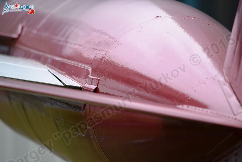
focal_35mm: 450
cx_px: 121
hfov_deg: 4.6
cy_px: 81
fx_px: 3027
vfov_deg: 3.1
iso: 200
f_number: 5.6
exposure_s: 1/500
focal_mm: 300
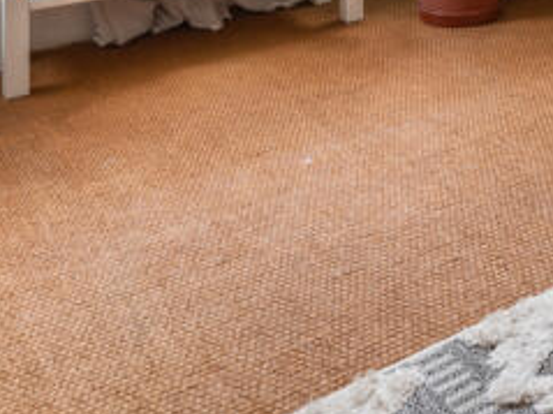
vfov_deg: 18.2
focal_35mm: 66
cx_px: 609
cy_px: -300
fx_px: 1054
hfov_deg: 27.0
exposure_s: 1/15
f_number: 11
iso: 400
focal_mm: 16
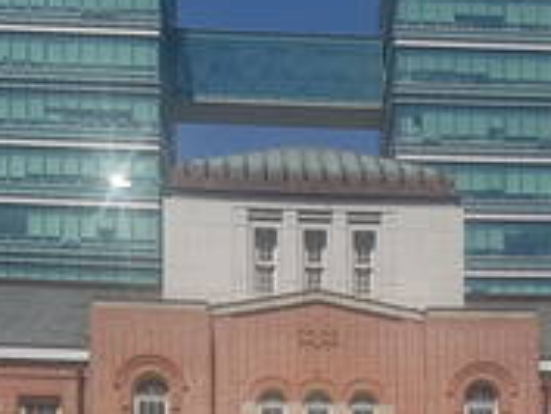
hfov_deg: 22.9
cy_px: 633
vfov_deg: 15.9
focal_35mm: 85
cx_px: 386
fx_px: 1354
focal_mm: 4.2
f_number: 1.7
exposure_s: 1/4288
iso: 50
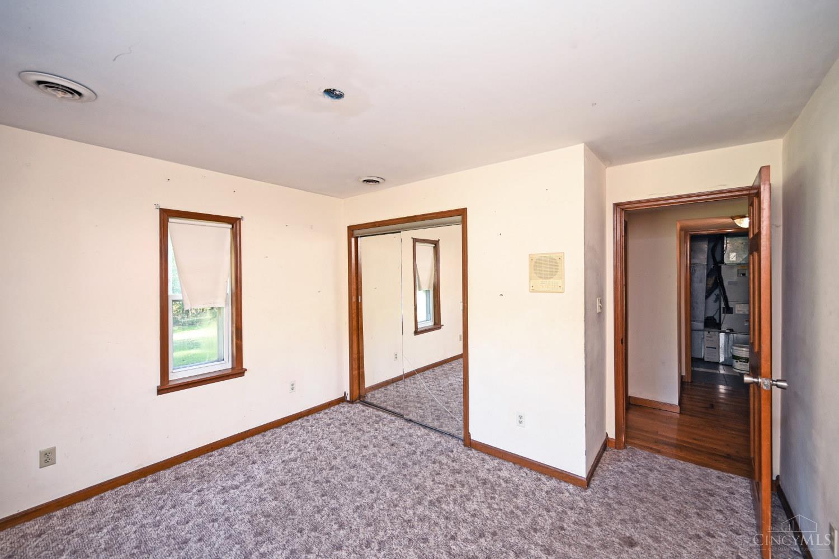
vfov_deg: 81.2
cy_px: 280
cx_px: 420
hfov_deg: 104.3
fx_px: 326
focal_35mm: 14
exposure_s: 1/60
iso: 400
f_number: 4
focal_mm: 14
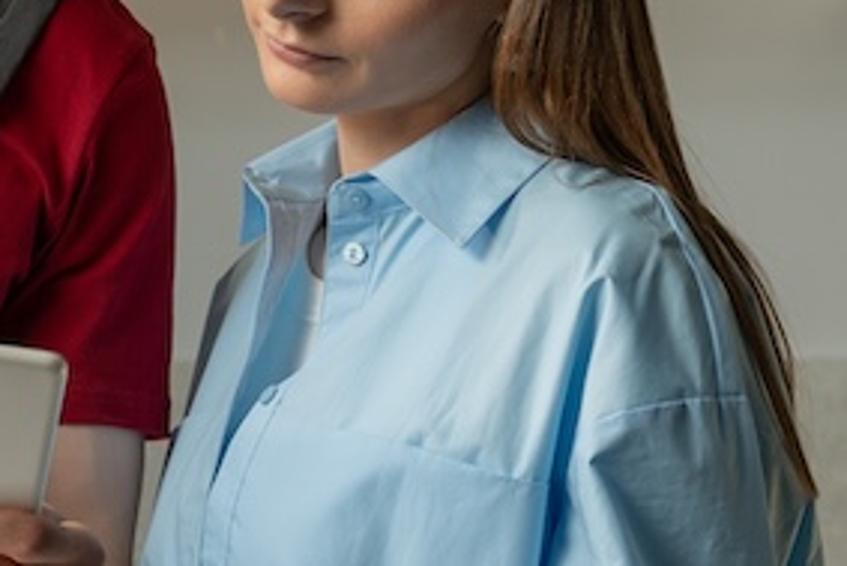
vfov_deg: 7.7
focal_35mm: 178
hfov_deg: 11.4
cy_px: 290
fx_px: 4190
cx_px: -54
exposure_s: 1/50
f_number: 4.5
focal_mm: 42
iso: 200
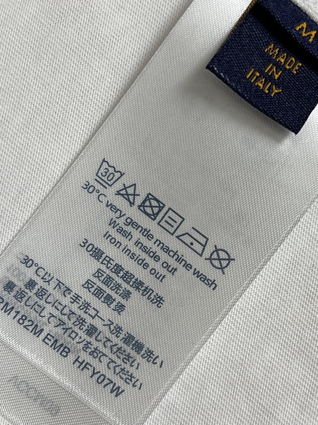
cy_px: 257
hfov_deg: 40.6
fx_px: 429
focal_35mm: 35
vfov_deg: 52.3
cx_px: 175
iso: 40
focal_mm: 5.1
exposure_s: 1/100
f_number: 1.6
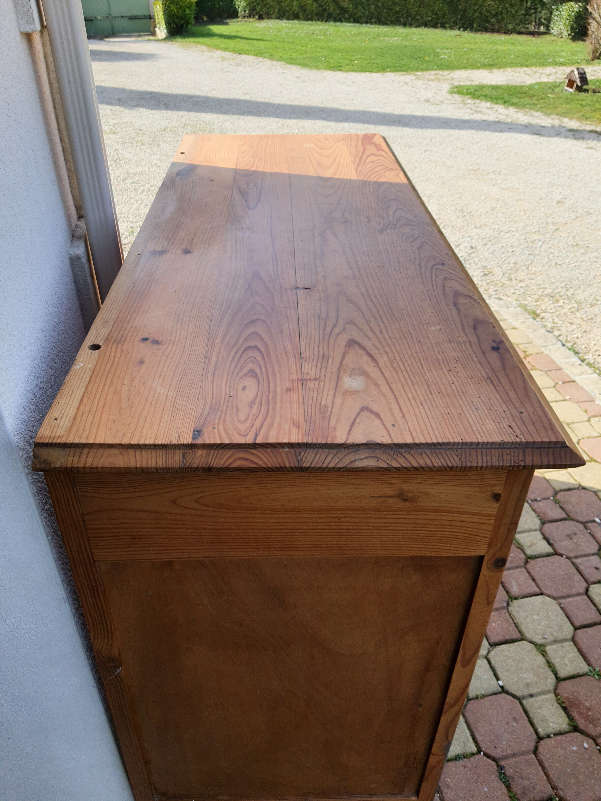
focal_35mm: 26
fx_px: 602
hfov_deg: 53.1
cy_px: 400
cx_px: 300
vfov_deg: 67.3
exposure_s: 1/1192
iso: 50
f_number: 1.7
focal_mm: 4.32
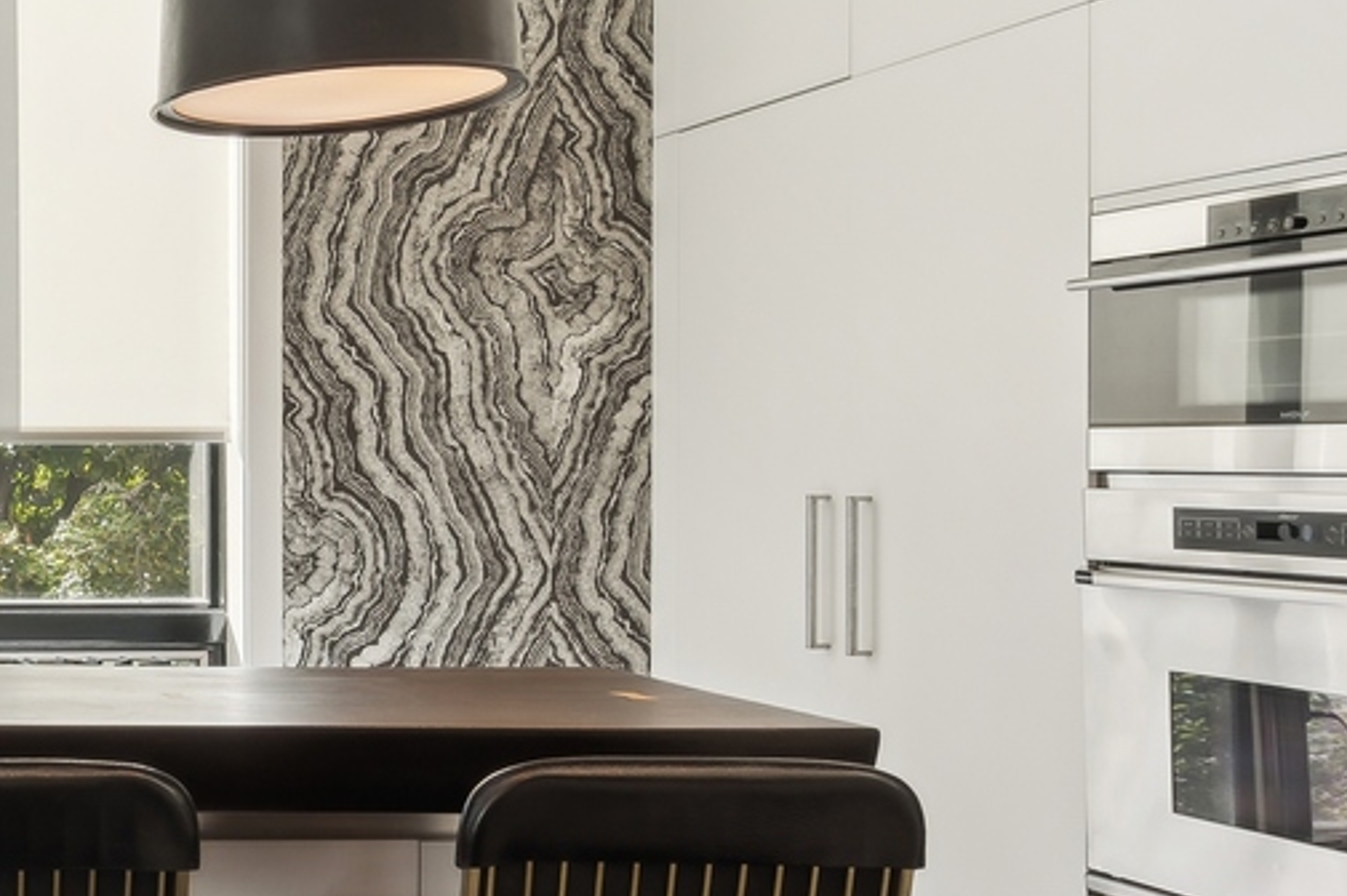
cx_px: -327
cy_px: 477
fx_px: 1683
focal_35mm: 45
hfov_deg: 33.9
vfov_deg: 29.8
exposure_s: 1/15
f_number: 10
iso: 100
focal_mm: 14
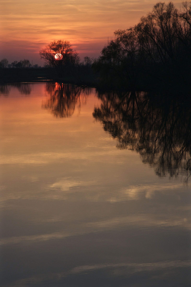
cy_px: 144
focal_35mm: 98
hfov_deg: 14.0
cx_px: 96
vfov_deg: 20.9
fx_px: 778
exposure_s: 1/250
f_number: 8
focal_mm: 65
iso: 200
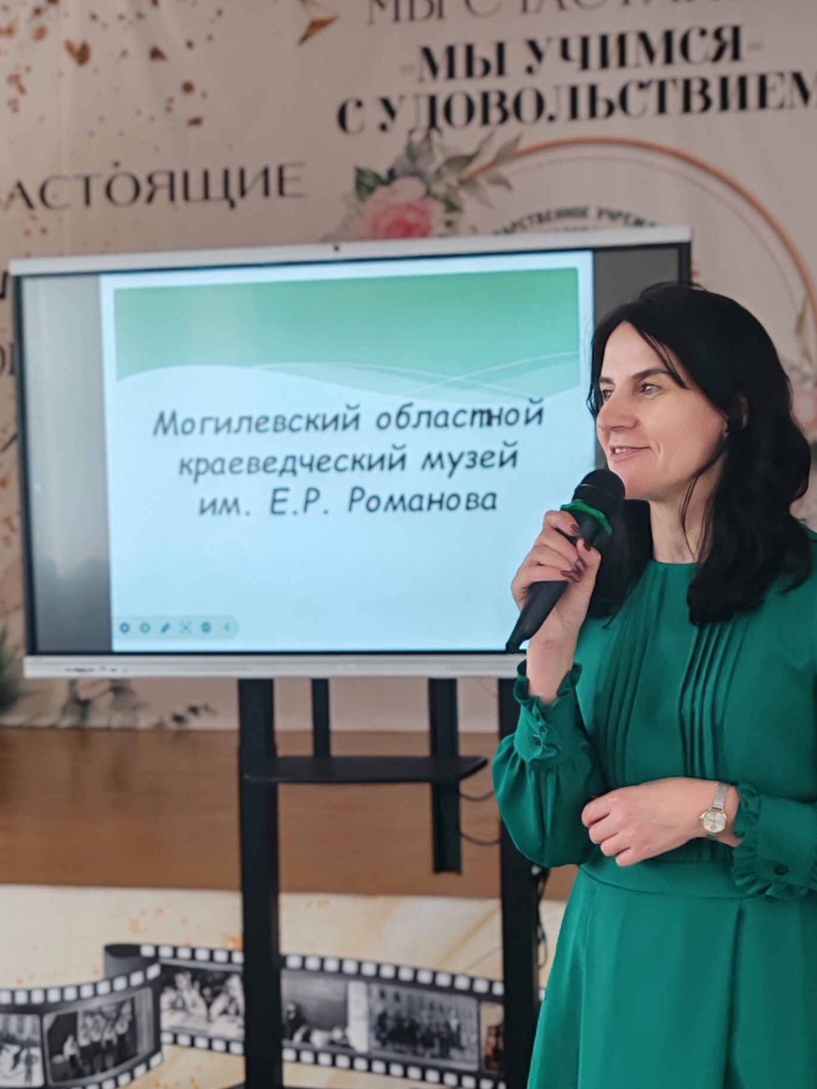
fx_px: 2360
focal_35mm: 75
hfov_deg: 19.6
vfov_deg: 25.9
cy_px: 675
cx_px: 465
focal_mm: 6.12
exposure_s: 1/100
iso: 400
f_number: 6.3
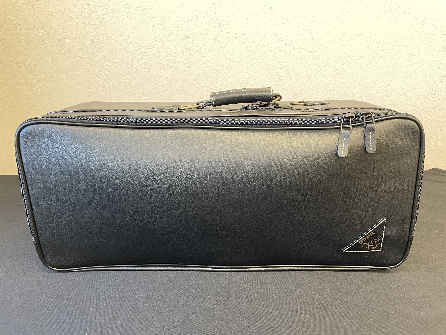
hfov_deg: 67.3
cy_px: 168
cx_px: 223
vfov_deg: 53.1
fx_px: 335
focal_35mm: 26
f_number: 1.6
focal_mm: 4.2
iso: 250
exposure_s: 1/50
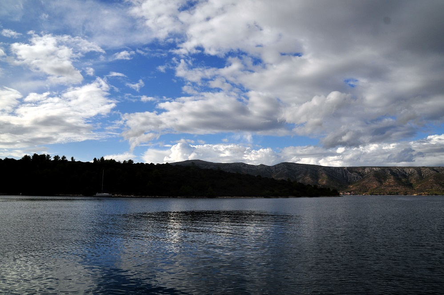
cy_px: 148
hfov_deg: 70.5
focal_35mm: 26
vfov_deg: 50.3
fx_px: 314
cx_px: 222
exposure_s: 1/2500
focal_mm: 17
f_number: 6.3
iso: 250
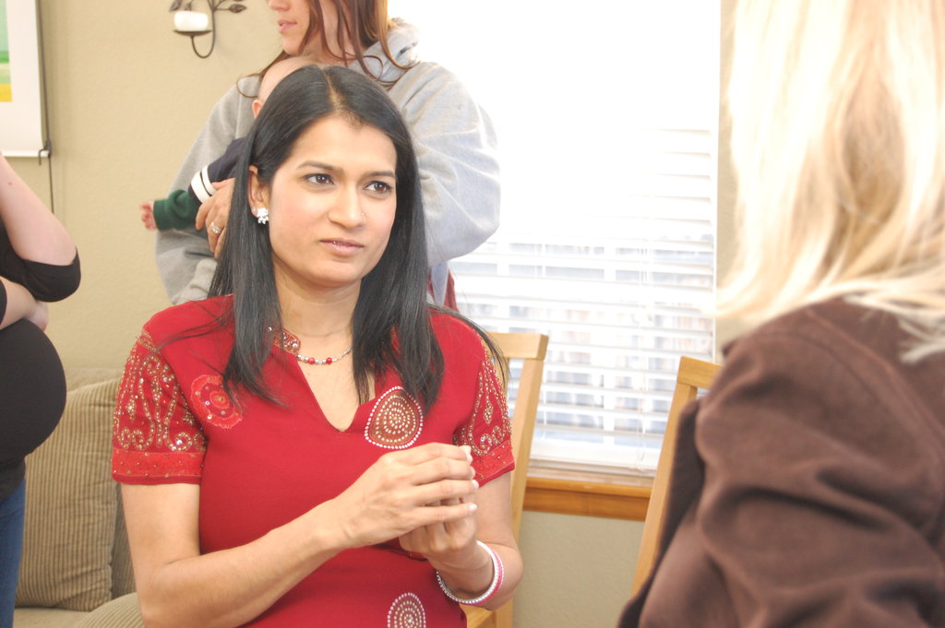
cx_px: 472
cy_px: 314
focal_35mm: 69
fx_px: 1810
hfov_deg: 29.3
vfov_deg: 19.7
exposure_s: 1/60
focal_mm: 46
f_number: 5.3
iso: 800
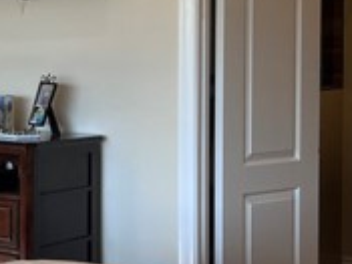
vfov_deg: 15.5
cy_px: 83
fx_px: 965
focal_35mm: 95
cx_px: -137
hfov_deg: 18.8
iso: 40
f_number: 1.5
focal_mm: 5.7
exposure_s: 1/236
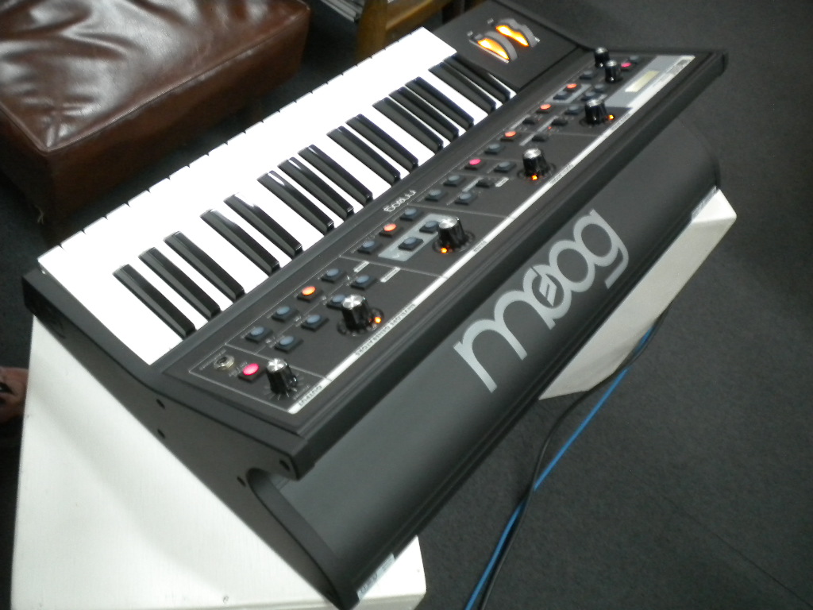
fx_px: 822
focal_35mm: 35
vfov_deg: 40.7
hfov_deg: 52.6
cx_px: 406
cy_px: 305
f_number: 3.1
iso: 400
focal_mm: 6.3
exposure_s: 1/27
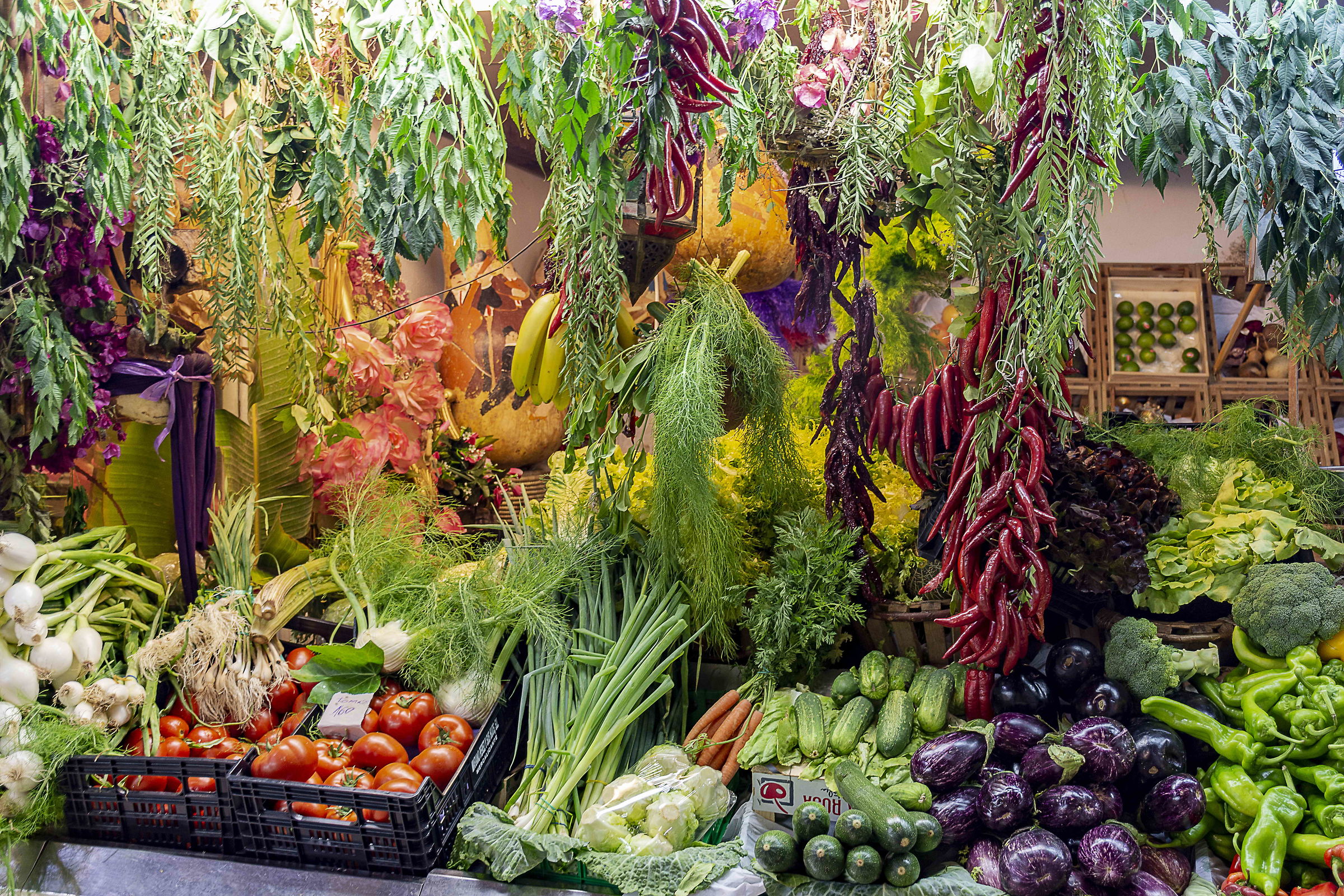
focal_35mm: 39
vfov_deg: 34.2
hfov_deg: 49.6
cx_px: 672
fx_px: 1456
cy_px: 448
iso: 250
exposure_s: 1/13
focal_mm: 26
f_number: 3.8
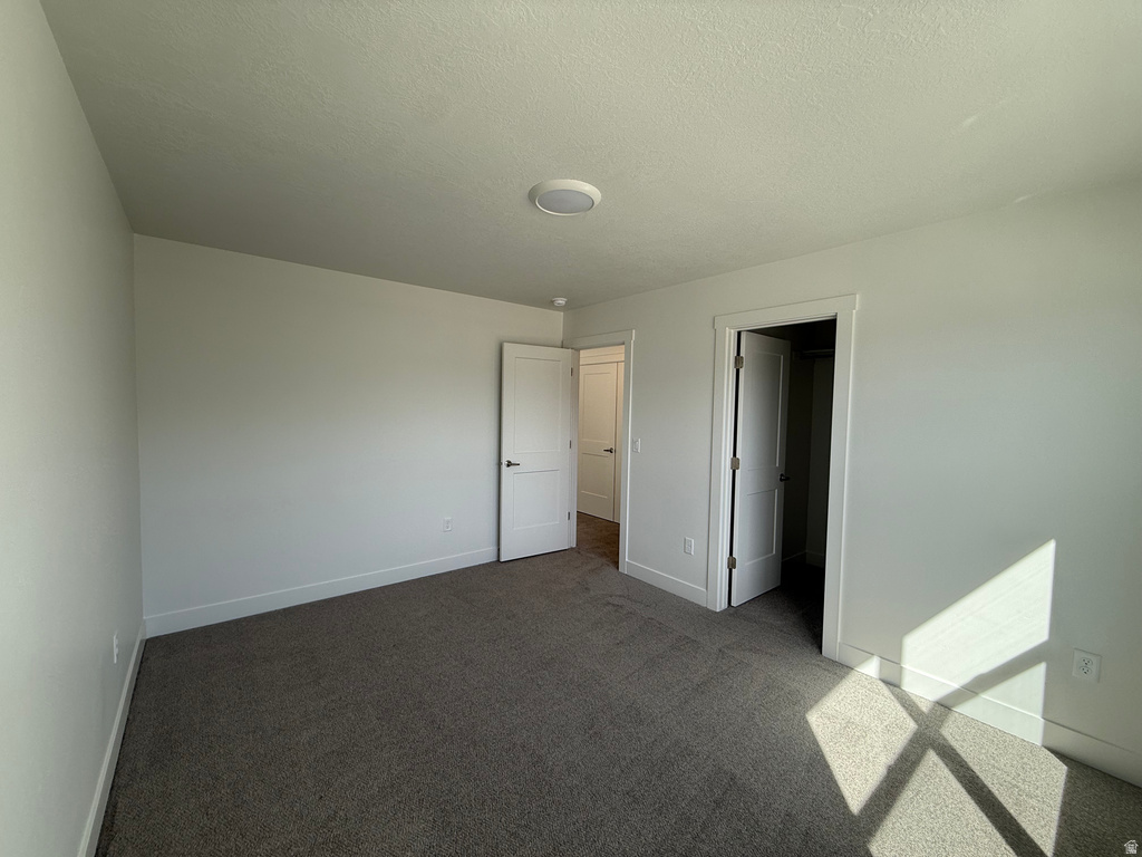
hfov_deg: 102.1
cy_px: 428
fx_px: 462
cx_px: 571
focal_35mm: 14
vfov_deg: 85.7
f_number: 2.2
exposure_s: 1/168
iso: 50
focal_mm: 2.22
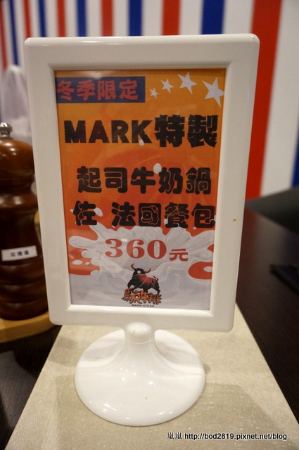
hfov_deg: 53.0
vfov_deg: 73.8
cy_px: 225
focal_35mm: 24
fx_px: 300
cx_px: 150
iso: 2500
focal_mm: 16
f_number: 4
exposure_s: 1/60
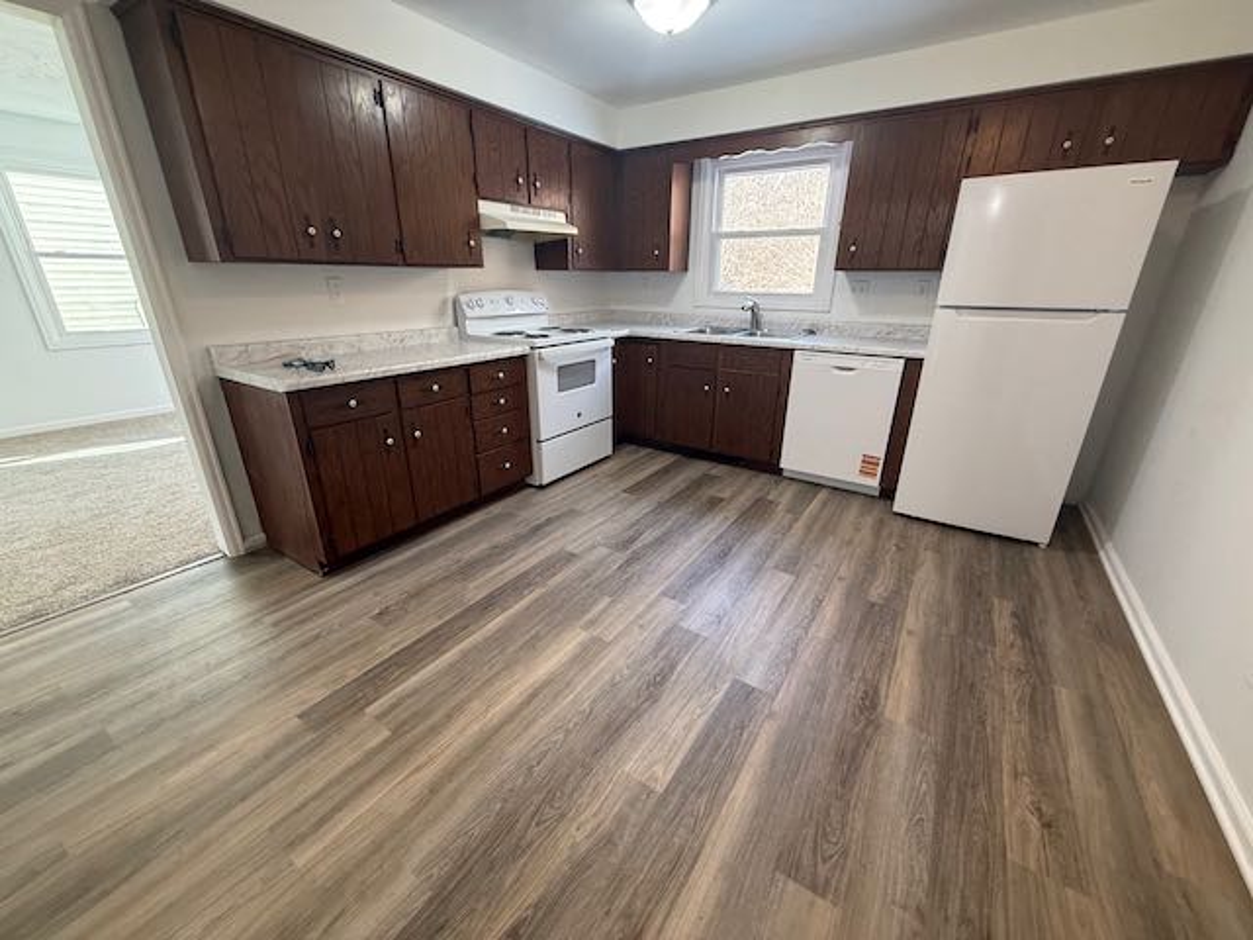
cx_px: 626
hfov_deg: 102.1
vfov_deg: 85.7
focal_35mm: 14
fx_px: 507
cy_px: 470
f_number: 2.2
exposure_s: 1/120
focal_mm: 2.22
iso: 320
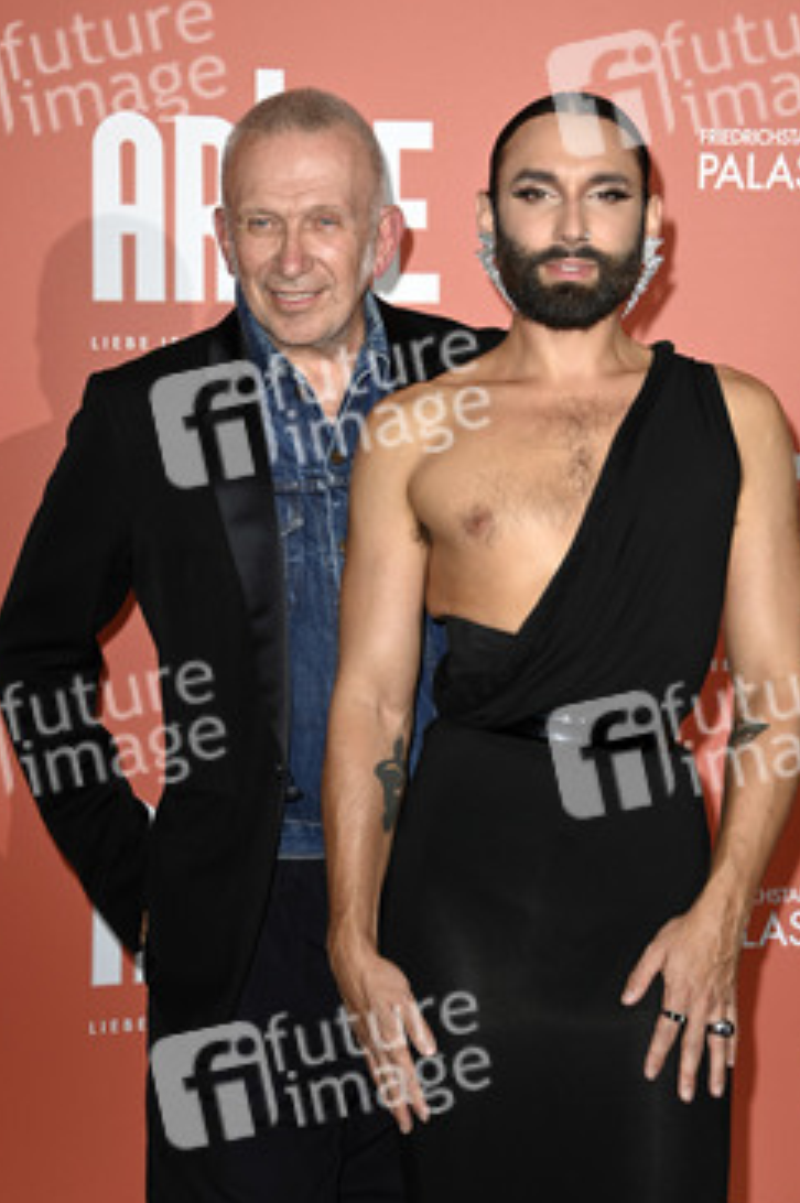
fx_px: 3005
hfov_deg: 15.2
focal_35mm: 90
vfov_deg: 22.6
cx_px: 417
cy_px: 575
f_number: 5.6
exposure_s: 1/200
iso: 640
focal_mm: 82
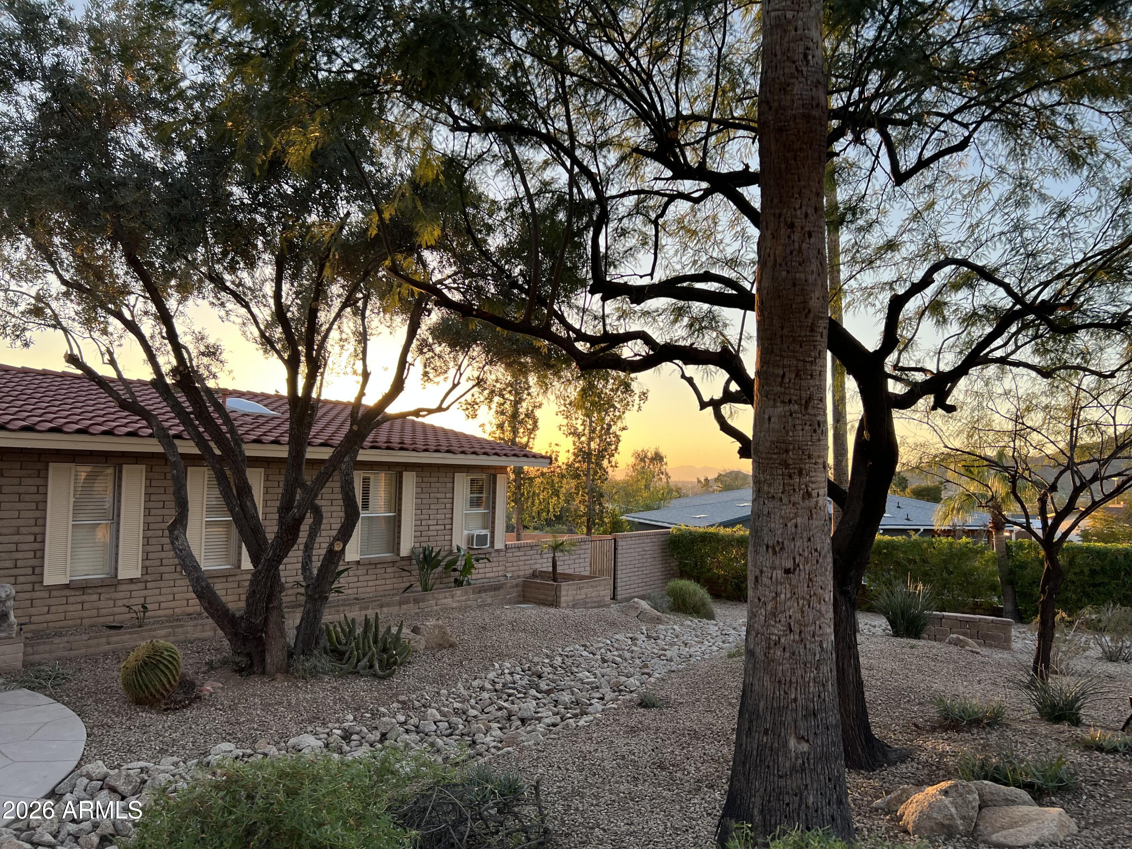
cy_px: 424
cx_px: 566
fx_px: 850
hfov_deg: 67.3
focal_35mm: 26
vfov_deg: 53.1
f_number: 1.5
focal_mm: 5.7
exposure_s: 1/468
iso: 50
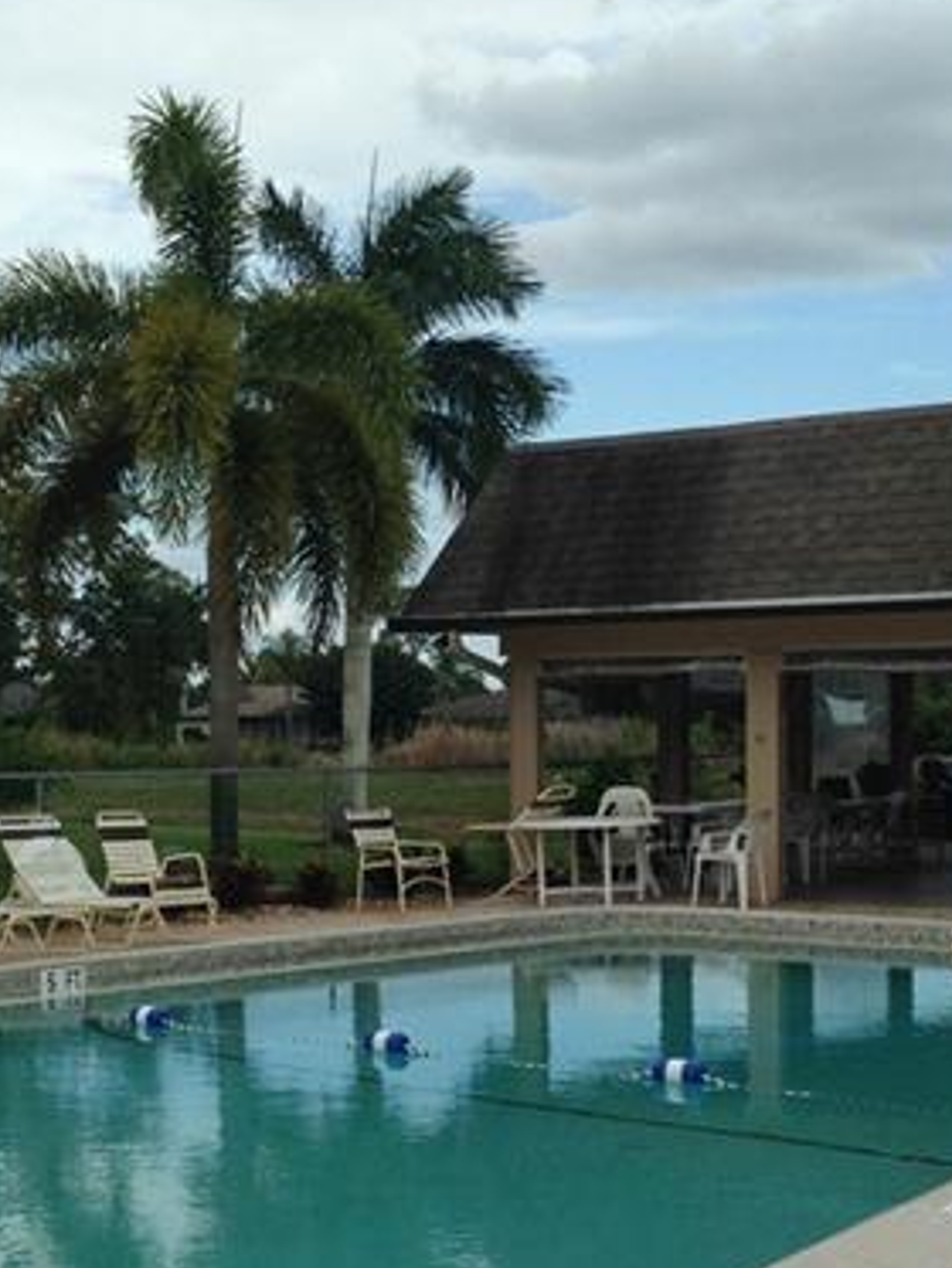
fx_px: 2492
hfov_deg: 21.6
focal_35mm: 68
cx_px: 456
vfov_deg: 28.2
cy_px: 928
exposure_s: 1/951
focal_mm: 4.12
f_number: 2.4
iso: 50
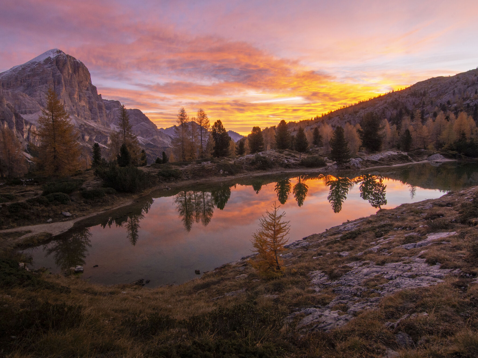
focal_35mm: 19
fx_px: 256
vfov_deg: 69.9
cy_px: 180
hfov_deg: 85.6
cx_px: 211
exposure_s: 1/4
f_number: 18
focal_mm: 11
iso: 200
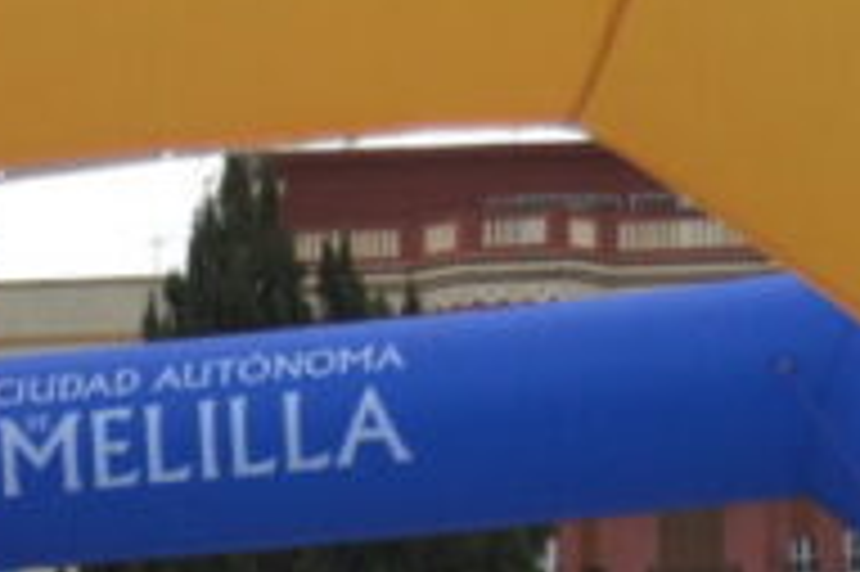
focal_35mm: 241
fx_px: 5752
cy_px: 1441
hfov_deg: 8.4
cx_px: -284
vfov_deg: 5.5
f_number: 4.5
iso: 400
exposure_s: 1/1000
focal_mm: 30
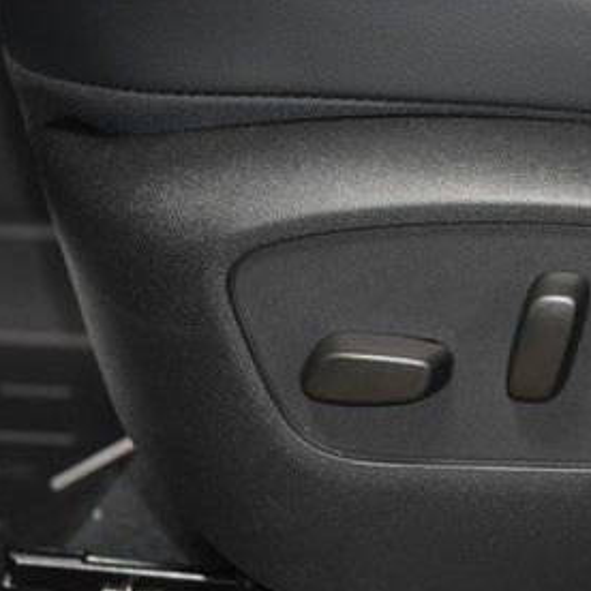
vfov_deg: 8.5
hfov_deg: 8.4
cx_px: 510
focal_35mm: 207
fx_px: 3998
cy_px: 333
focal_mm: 70
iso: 3200
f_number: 4.5
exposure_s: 1/80
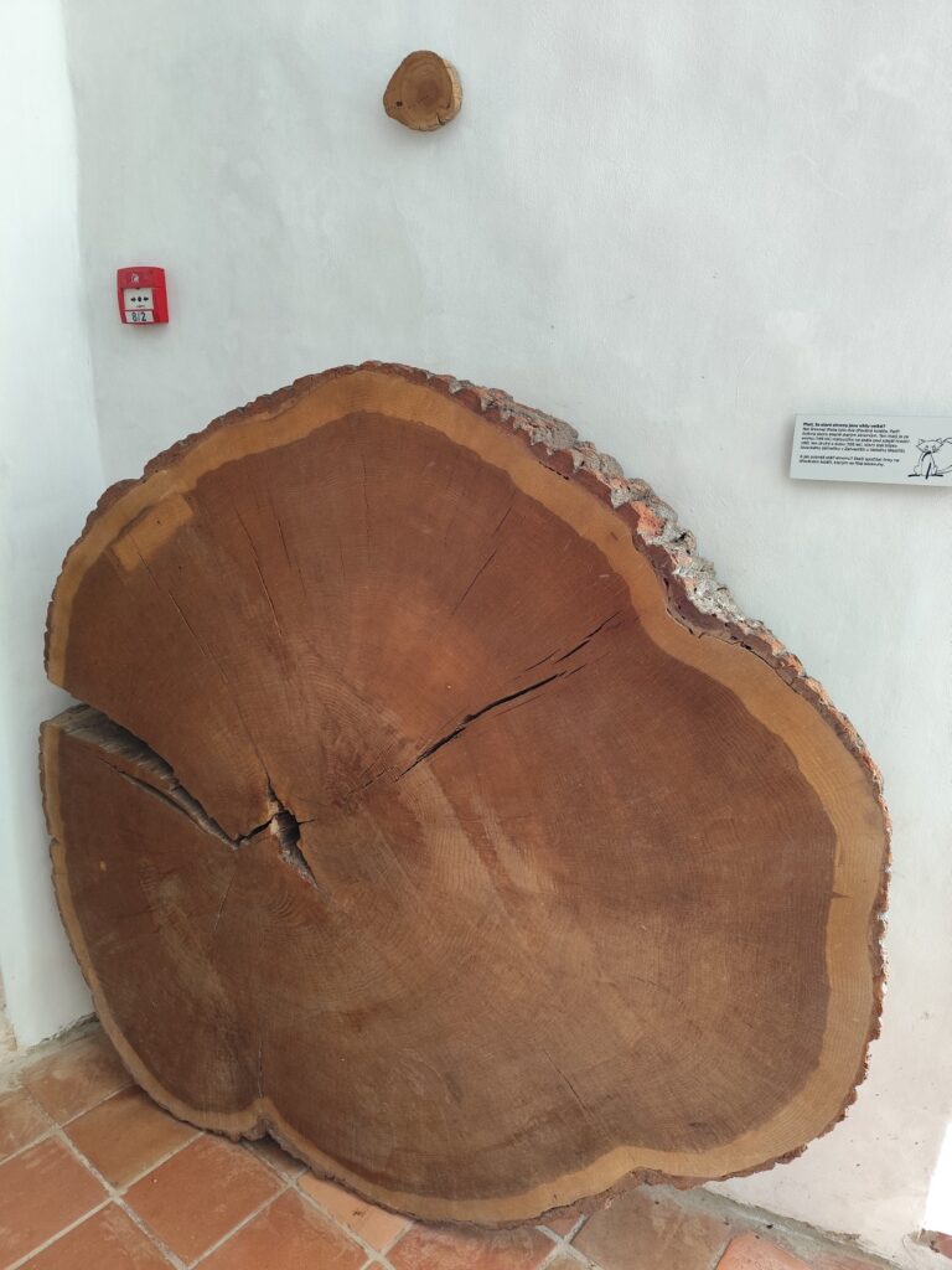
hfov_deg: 58.9
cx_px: 476
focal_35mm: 23
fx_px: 843
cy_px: 635
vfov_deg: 73.9
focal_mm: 6.19
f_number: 1.65
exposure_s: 1/50
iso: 1000
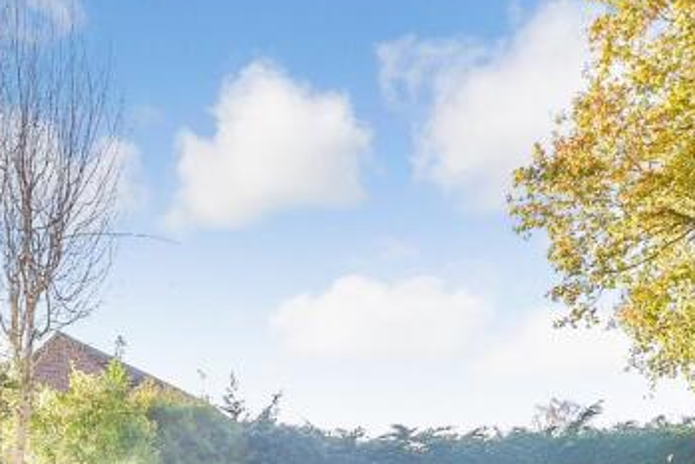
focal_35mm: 44
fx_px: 850
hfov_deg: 43.8
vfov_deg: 26.3
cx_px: 229
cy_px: 592
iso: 160
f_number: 8
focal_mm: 10
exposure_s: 1/60
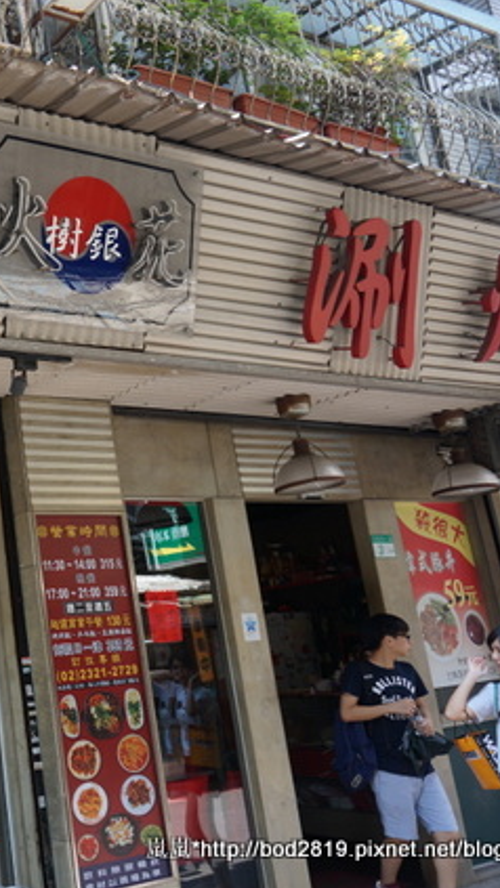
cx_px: -132
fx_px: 895
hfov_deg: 26.8
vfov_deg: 52.8
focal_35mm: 38
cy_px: 444
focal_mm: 16
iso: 200
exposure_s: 1/160
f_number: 4
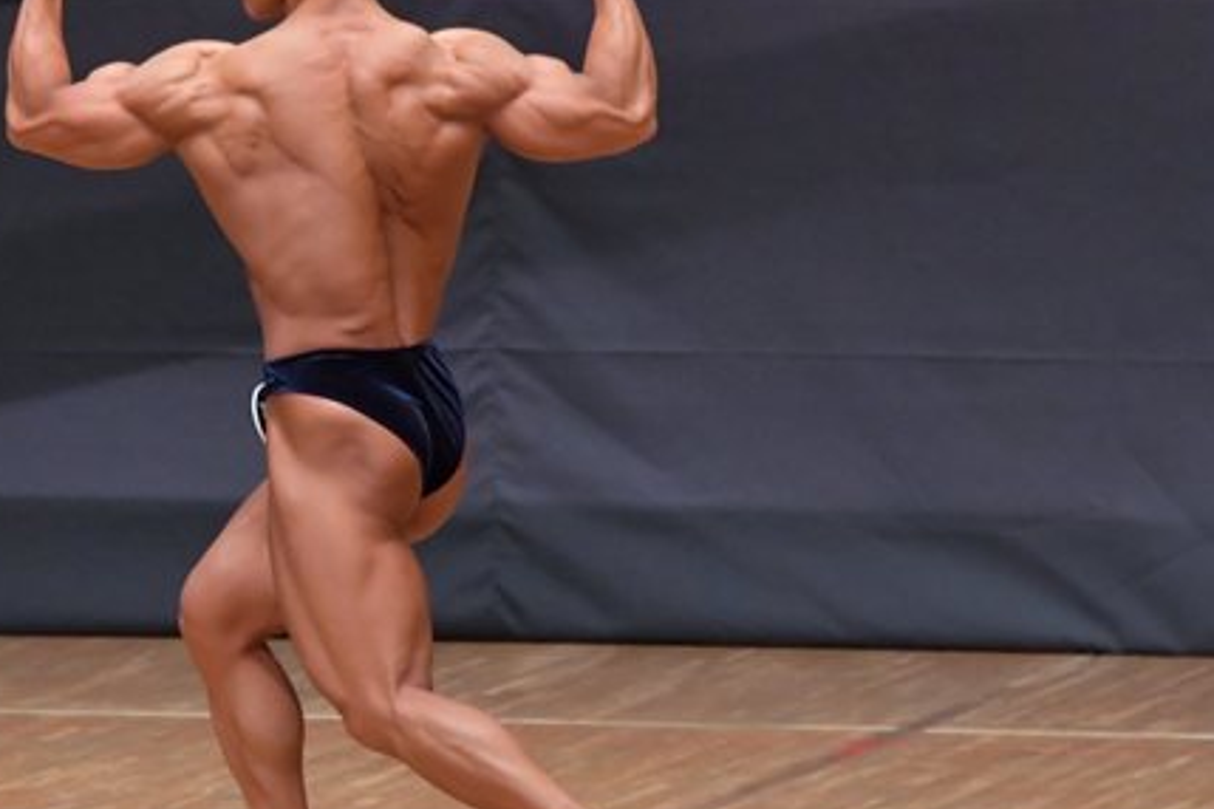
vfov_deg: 2.7
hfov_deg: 4.0
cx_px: 149
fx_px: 17366
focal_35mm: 515
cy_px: 308
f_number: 5.6
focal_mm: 190
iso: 6400
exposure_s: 1/400
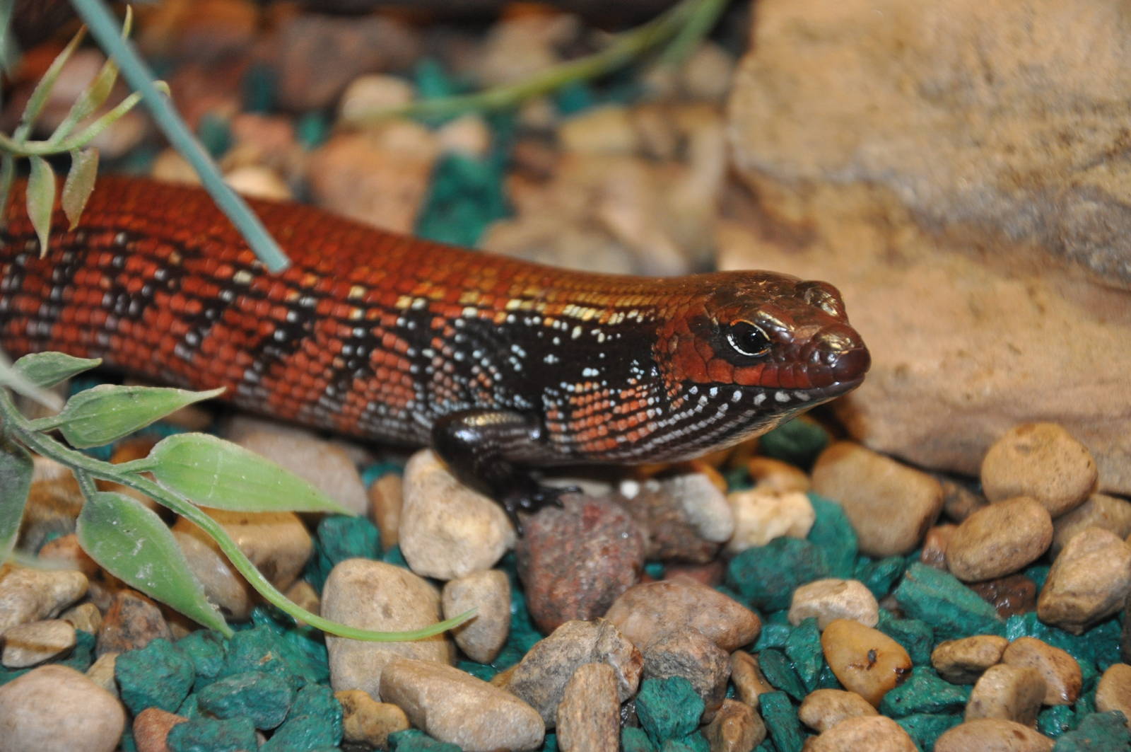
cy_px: 376
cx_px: 566
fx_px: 4943
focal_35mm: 158
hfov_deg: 13.1
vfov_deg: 8.7
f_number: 5.6
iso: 800
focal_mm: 105
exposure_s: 1/60
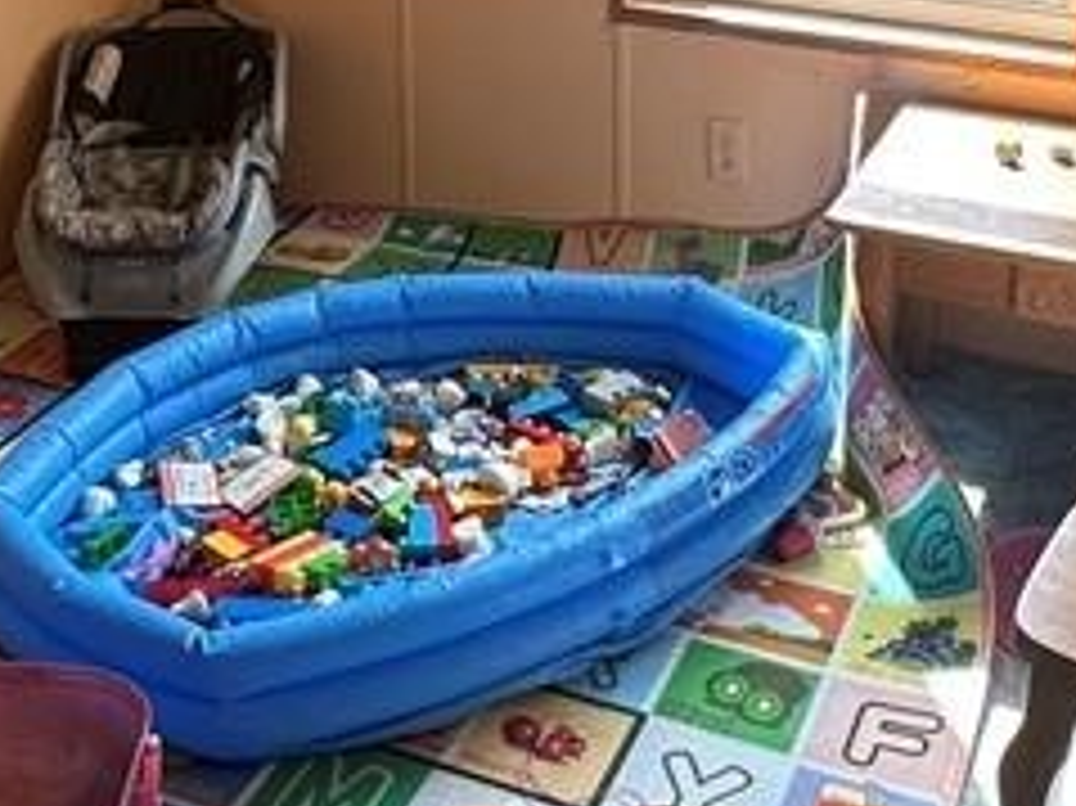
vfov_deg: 23.1
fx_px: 1864
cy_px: -59
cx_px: 383
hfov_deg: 32.0
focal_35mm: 60
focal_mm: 2.22
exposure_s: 1/99
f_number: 2.2
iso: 64
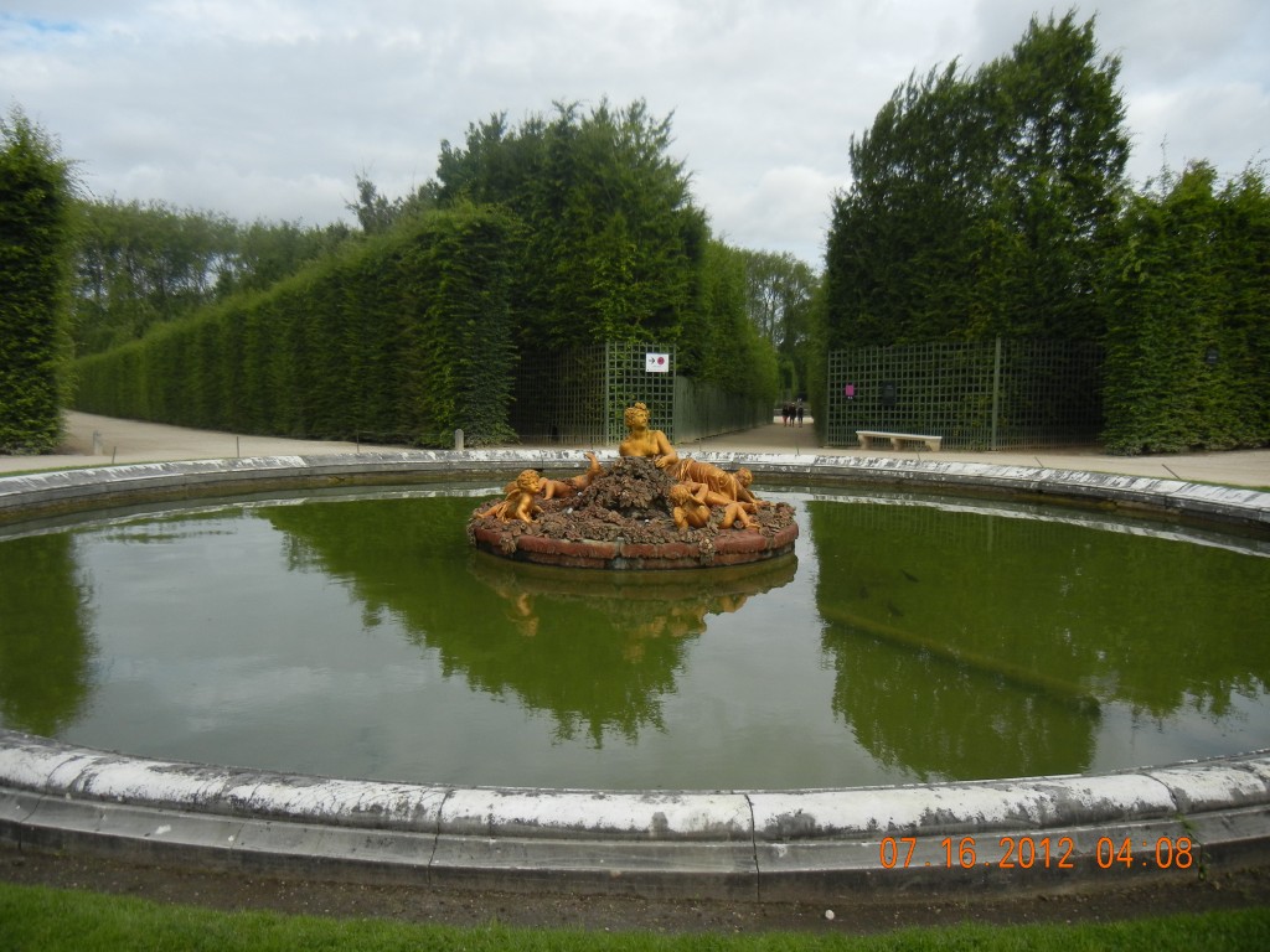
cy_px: 476
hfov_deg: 60.0
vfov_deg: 46.8
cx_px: 635
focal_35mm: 30
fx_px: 1101
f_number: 7
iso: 160
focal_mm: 5.4
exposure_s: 1/342
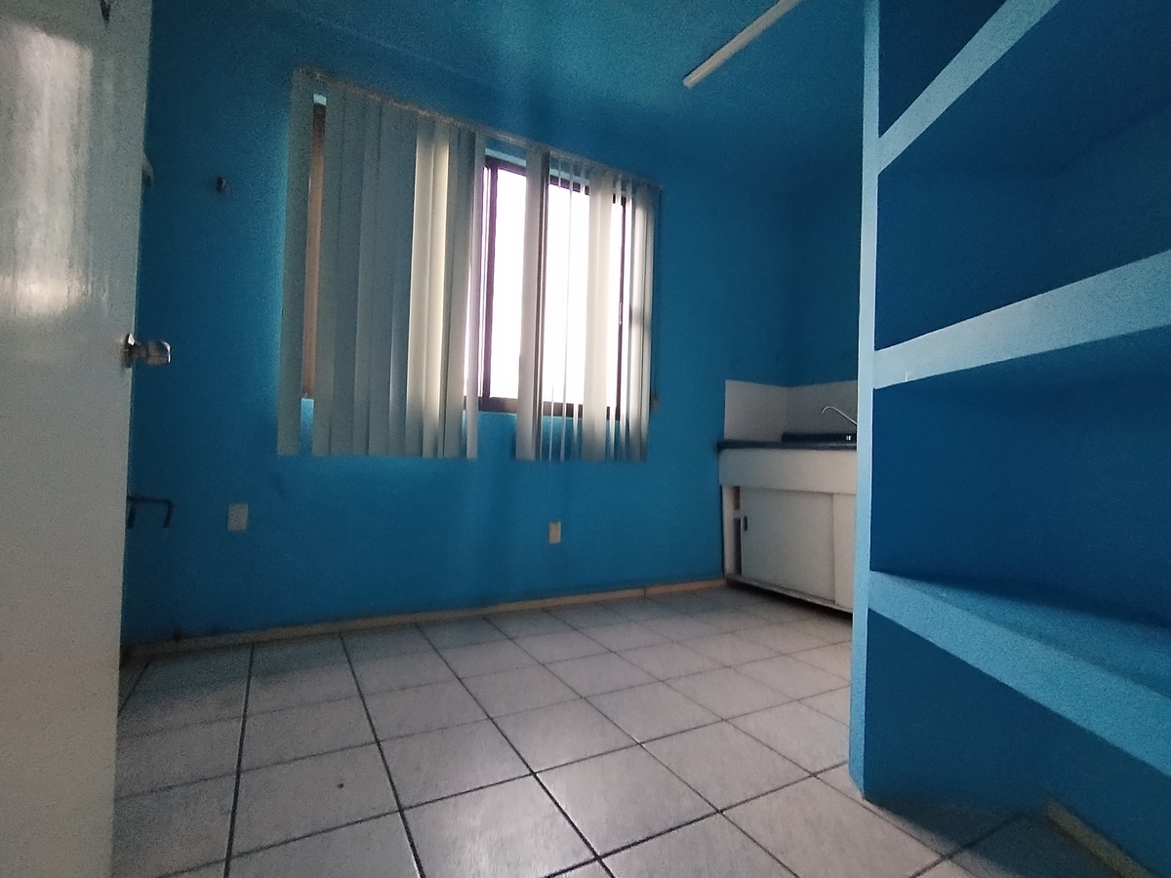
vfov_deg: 78.1
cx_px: 586
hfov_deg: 94.5
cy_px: 439
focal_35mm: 16
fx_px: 541
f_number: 2.2
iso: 435
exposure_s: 1/50
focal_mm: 1.42
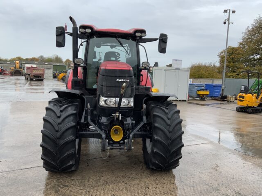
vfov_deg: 48.2
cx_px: 131
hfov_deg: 61.7
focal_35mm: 29
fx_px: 219
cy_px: 98
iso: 16
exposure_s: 1/514
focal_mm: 3
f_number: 1.8
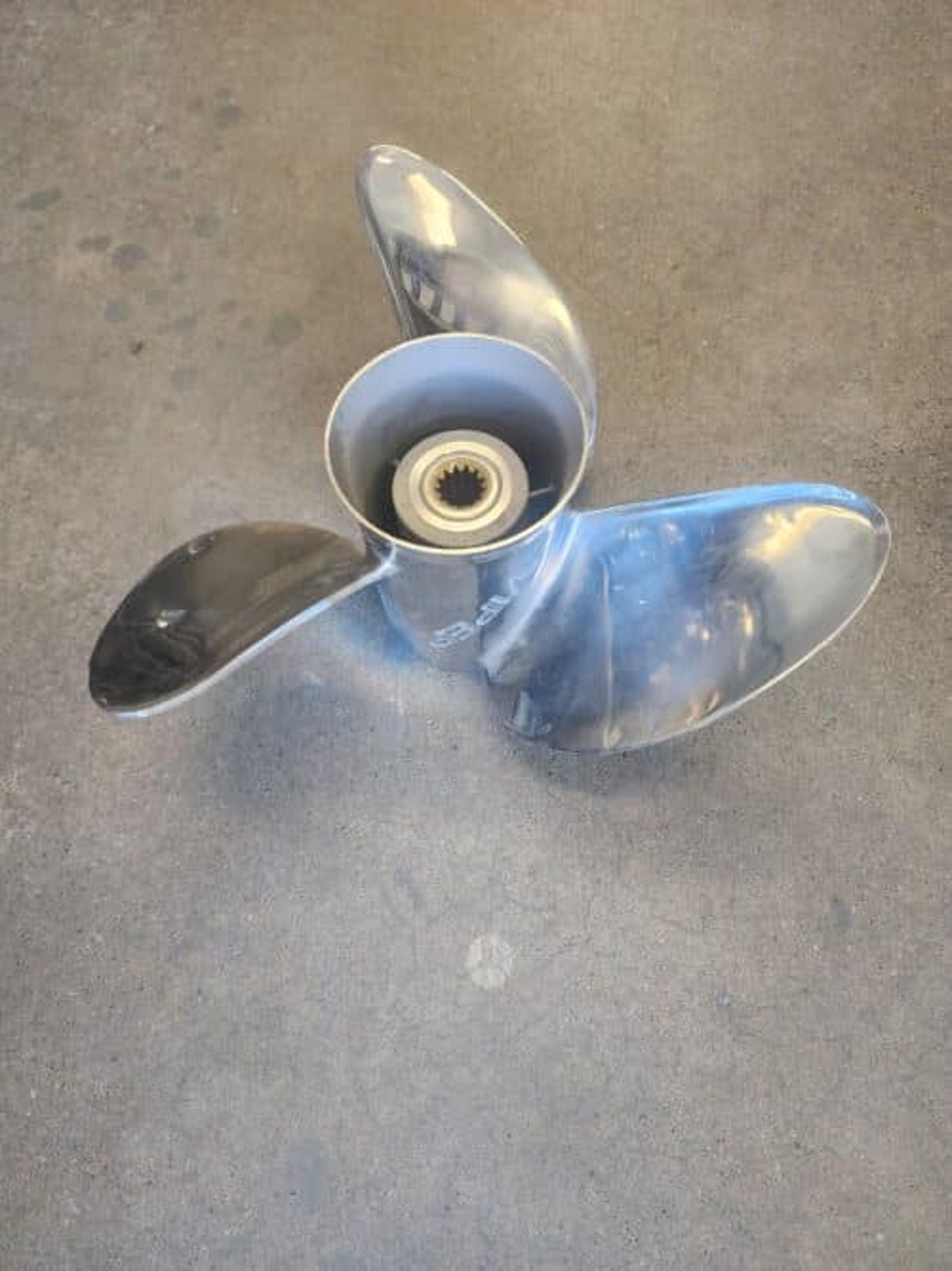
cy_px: 636
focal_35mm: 23
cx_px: 476
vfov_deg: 73.9
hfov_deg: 58.9
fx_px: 844
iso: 400
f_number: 1.8
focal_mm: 6.4
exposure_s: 1/120
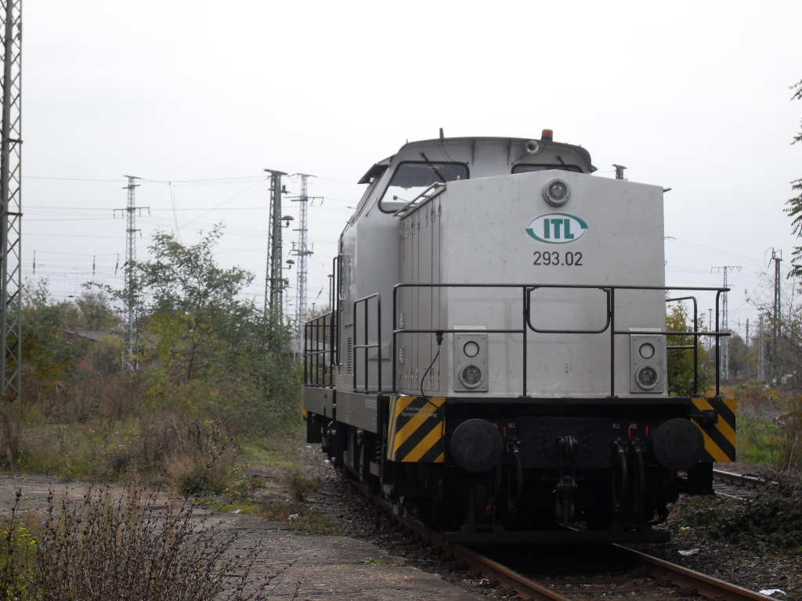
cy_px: 300
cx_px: 401
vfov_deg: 18.7
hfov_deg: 24.7
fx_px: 1830
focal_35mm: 79
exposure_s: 1/125
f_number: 4.4
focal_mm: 13.5
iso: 100
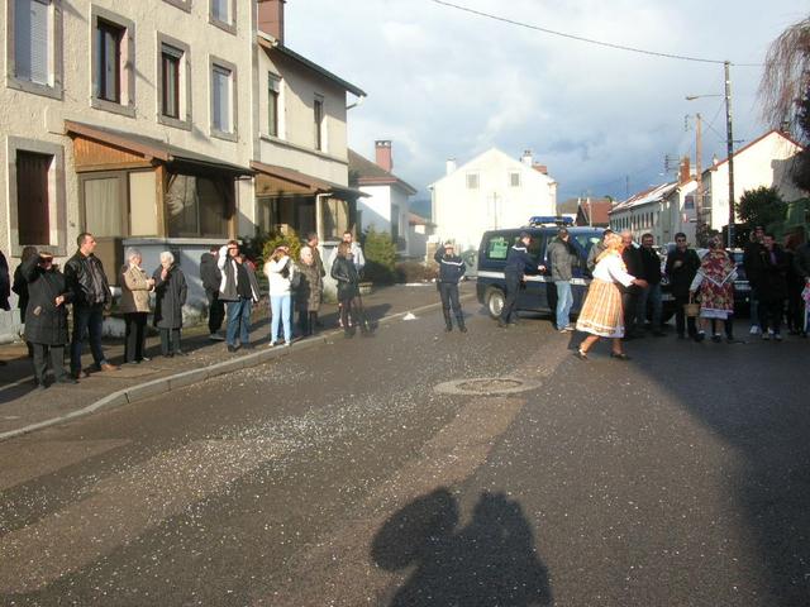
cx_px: 405
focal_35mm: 35
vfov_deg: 40.7
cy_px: 304
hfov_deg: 52.6
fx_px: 819
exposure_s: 1/203
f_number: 5.6
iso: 50
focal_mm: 5.8
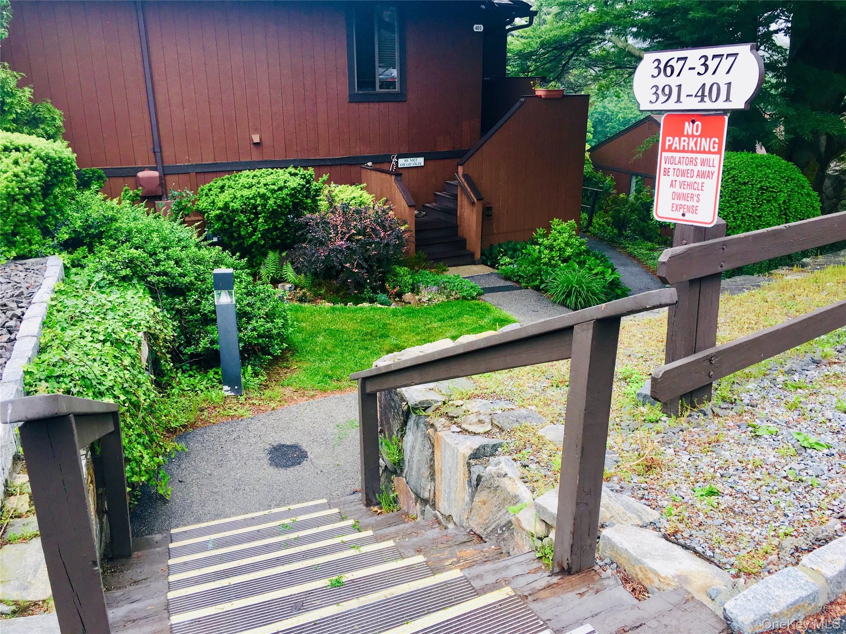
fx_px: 709
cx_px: 423
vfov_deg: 48.2
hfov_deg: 61.7
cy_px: 317
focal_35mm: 29
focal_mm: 4.15
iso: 32
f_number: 2.2
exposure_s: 1/120
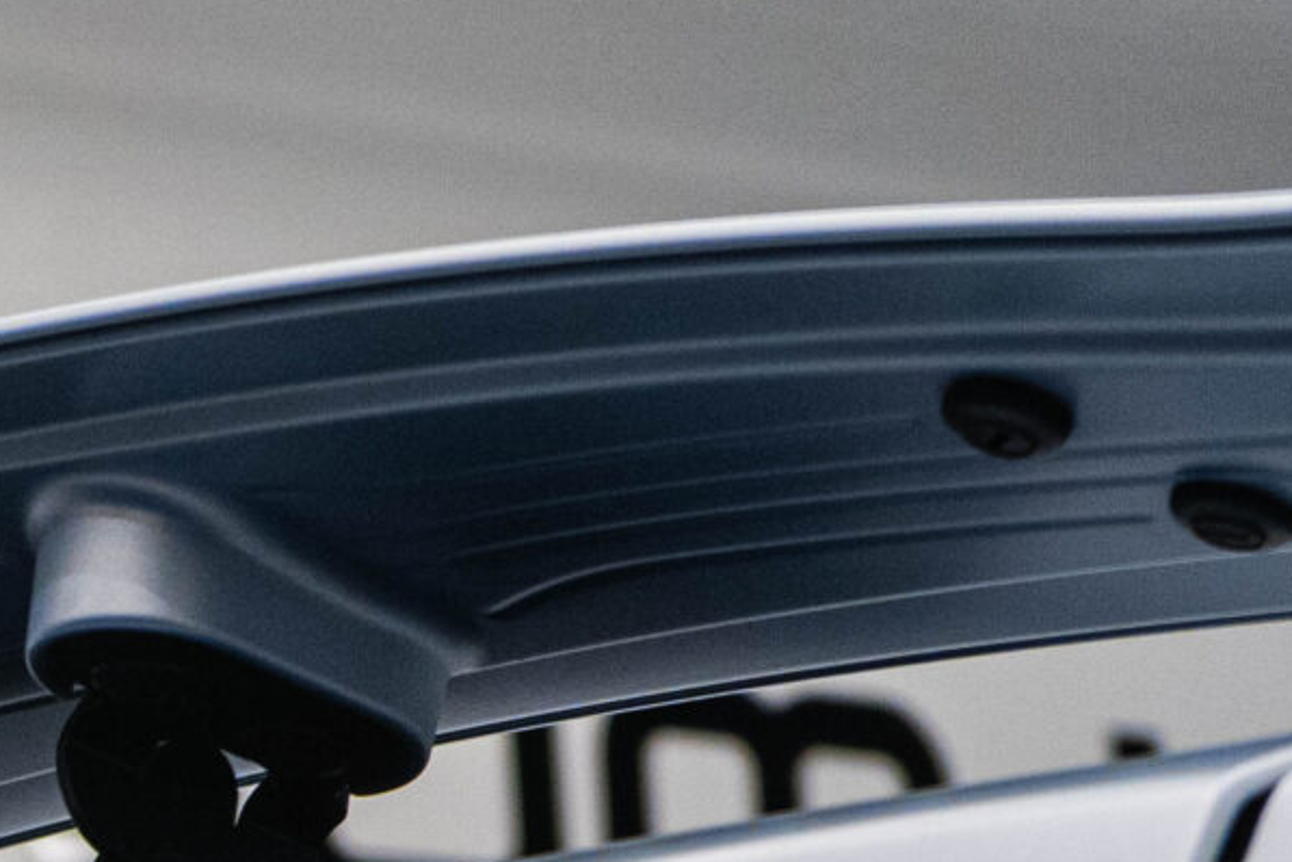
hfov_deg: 9.4
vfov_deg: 6.4
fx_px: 7536
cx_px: -896
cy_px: 1385
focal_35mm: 210
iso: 1600
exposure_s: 1/100
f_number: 5.6
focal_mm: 49
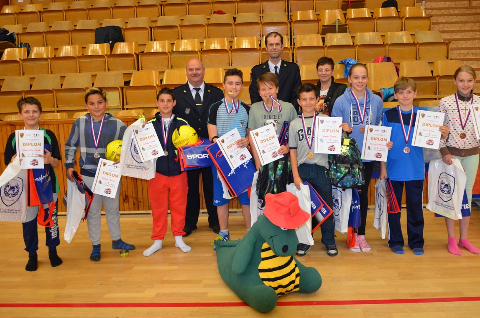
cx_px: 258
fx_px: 399
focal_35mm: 30
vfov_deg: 43.4
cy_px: 142
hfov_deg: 61.9
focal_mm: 18
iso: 800
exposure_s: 1/60
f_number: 3.5
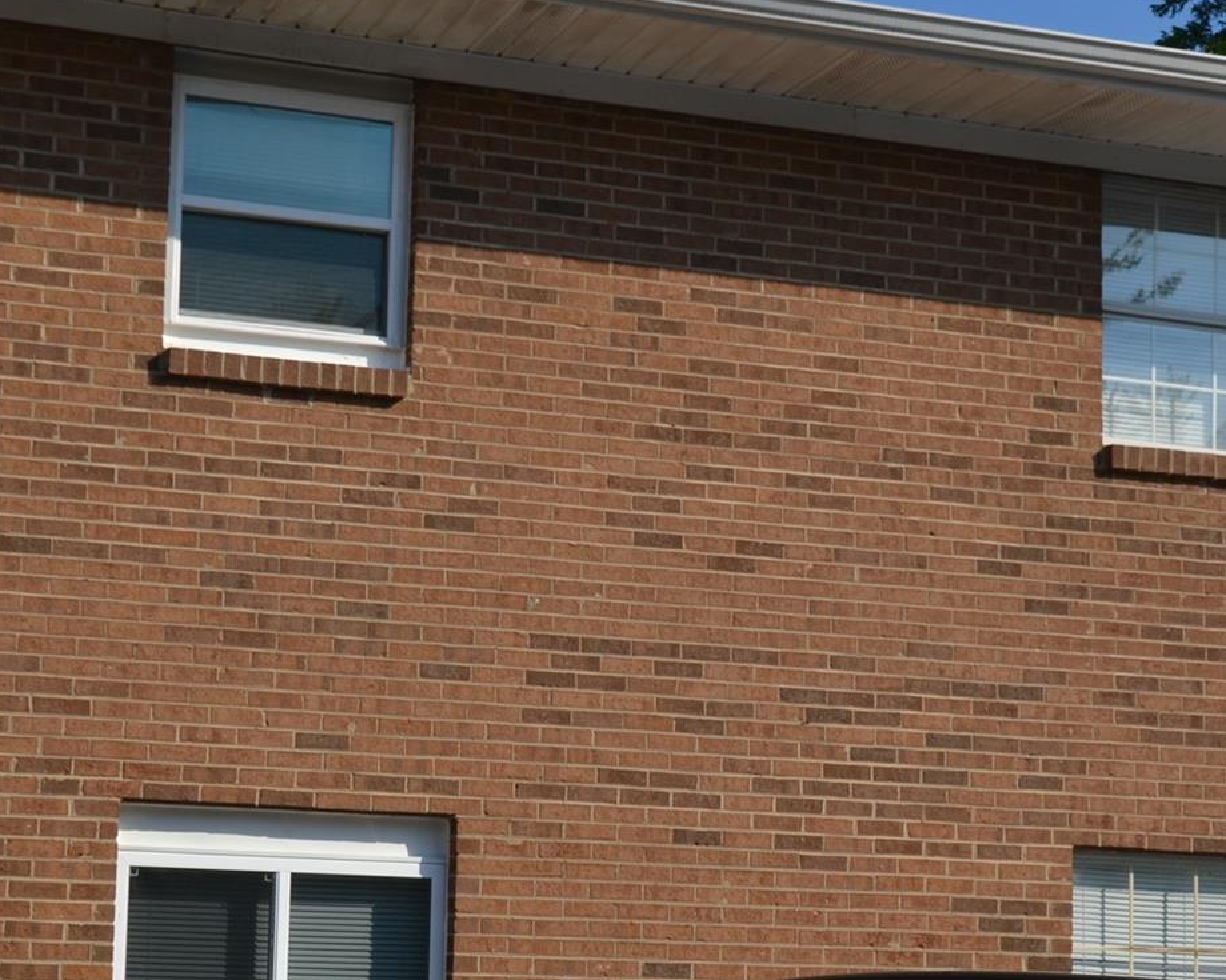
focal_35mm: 69
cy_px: 722
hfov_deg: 27.3
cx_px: 387
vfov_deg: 22.0
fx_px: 2503
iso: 100
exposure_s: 1/250
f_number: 8
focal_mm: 22
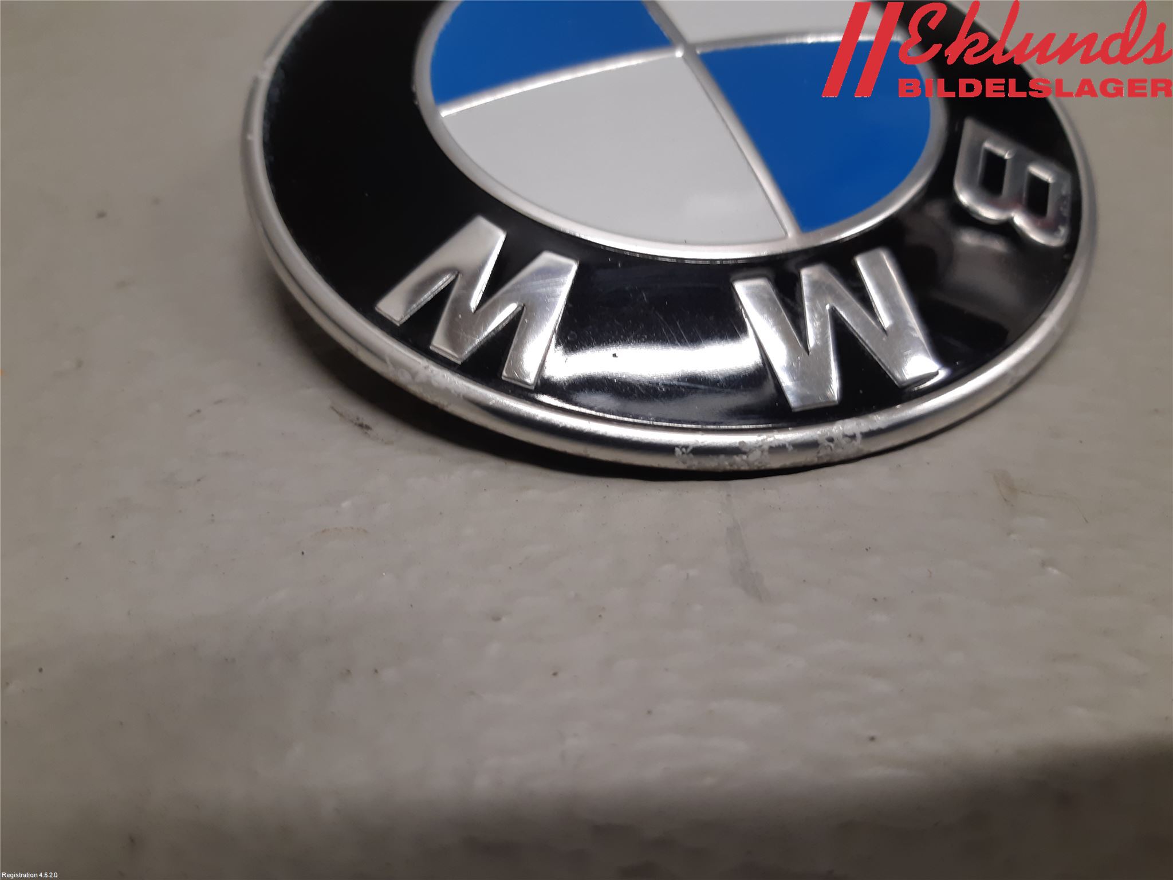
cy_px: 440
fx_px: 881
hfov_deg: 67.3
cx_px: 586
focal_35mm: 26
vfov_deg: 53.1
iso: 80
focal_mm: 3.93
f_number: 1.7
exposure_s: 1/50
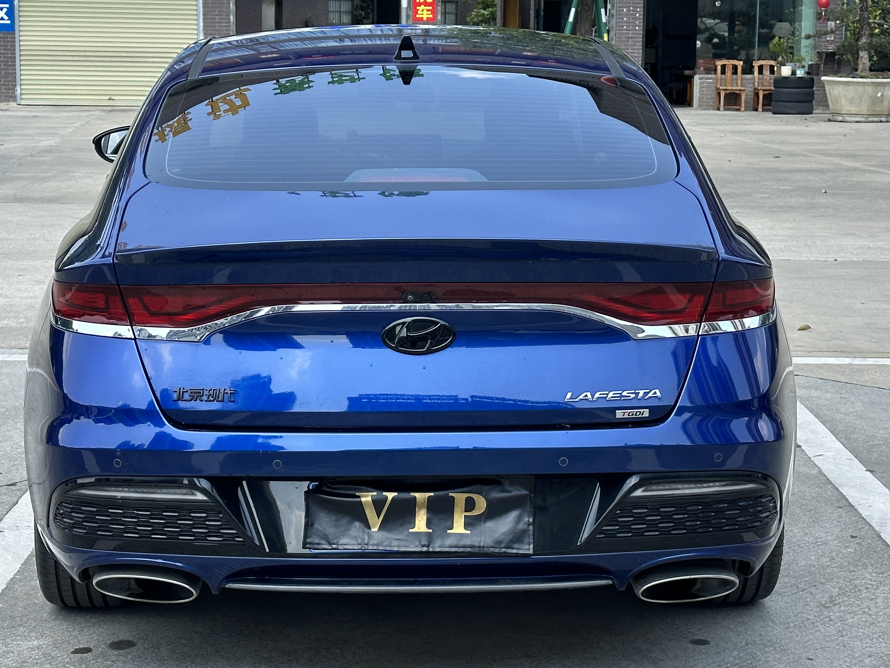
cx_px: 418
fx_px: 1903
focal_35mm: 74
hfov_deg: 26.3
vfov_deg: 19.9
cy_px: 258
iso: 64
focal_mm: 6.86
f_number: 1.78
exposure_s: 1/1157
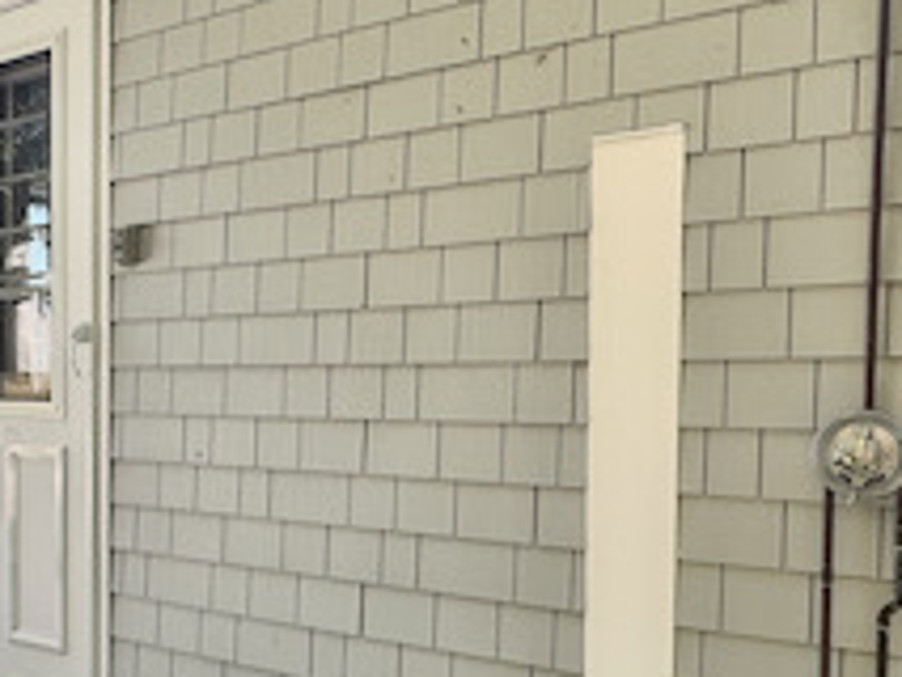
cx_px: 218
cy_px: 427
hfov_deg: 43.3
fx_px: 1095
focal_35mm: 42
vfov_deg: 34.2
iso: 40
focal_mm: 2.22
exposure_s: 1/167
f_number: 2.2
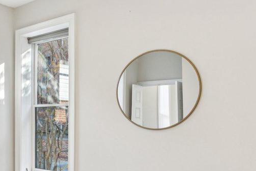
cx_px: 1
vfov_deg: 32.9
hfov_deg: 42.0
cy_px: 122
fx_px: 284
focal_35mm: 40
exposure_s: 1/25
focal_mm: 14
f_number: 8
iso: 200
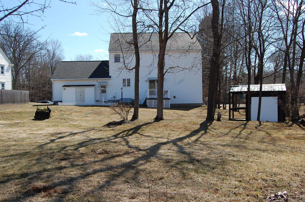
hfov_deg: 57.3
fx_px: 279
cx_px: 152
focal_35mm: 33
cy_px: 101
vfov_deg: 39.8
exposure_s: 1/250
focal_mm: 22
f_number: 8
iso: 200
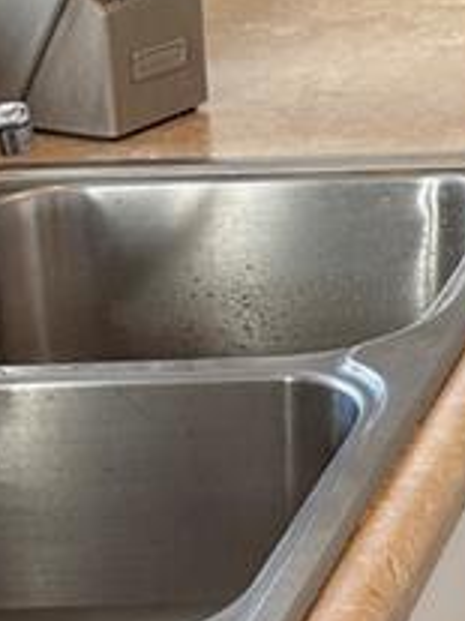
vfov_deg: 13.5
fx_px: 2492
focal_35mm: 139
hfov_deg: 9.1
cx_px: 1284
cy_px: -252
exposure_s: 1/120
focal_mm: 6.76
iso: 100
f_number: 1.78
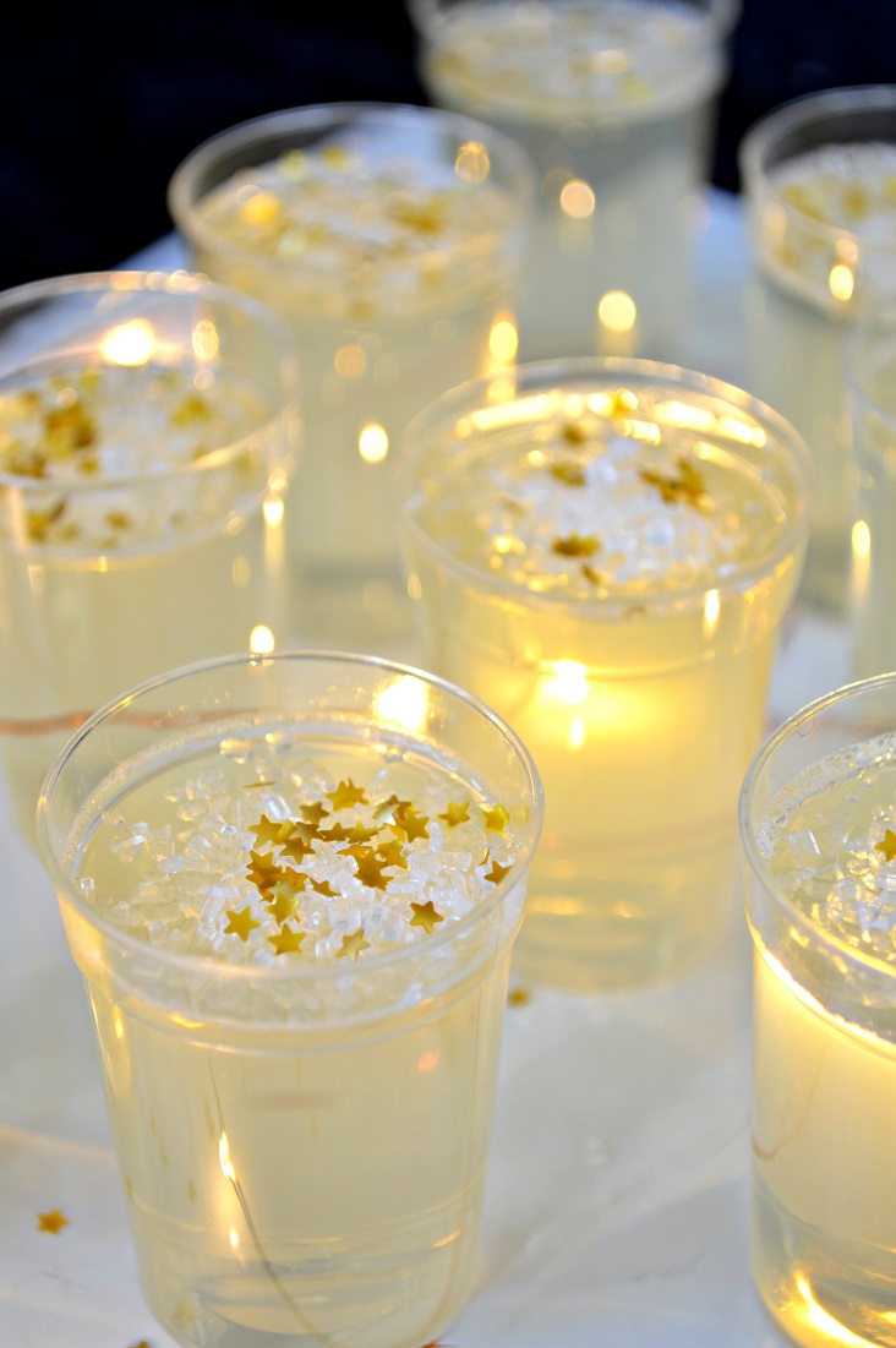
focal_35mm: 69
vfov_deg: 29.3
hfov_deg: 19.7
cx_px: 448
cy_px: 674
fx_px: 2581
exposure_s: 1/20
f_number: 5.3
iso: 200
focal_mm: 46
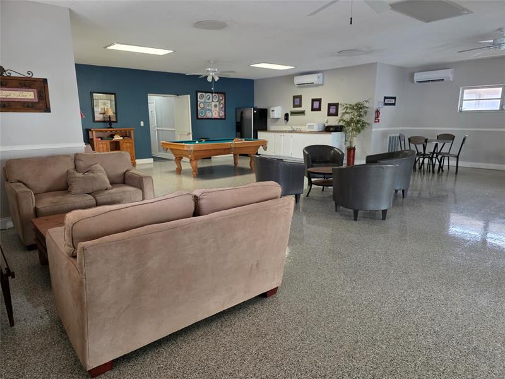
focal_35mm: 23
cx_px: 252
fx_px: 336
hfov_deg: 73.9
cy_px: 190
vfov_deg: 58.9
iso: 640
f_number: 1.7
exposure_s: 1/120
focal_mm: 6.3
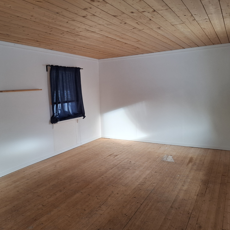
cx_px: 103
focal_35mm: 28
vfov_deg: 57.3
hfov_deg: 57.2
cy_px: 112
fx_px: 210
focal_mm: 5.54
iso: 100
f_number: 1.8
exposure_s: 1/100
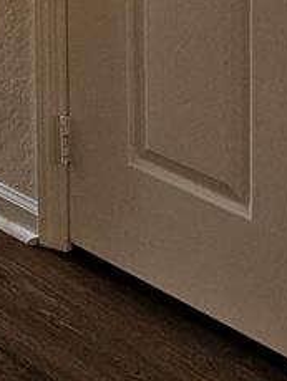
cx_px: -257
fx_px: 1324
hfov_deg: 11.4
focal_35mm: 120
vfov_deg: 13.9
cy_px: -373
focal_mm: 6.3
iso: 250
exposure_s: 1/120
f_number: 1.7
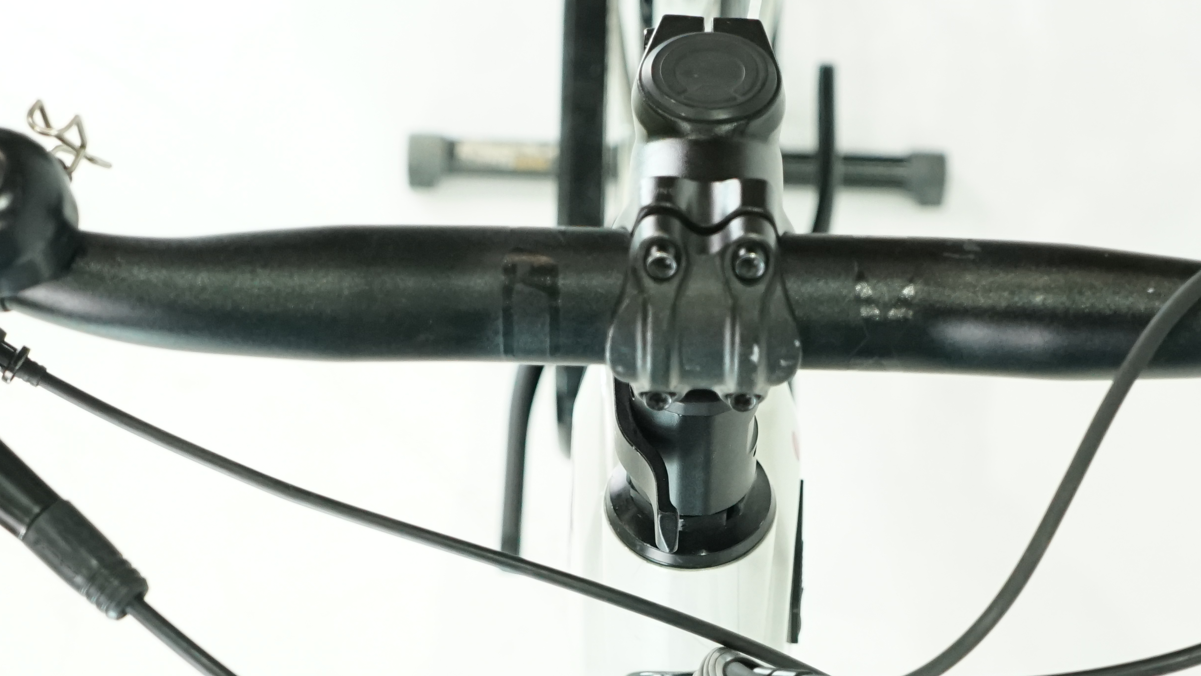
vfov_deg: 16.0
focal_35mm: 75
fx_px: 2388
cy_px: 556
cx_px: 700
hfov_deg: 28.2
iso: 2000
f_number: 4.5
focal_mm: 29
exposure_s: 1/200
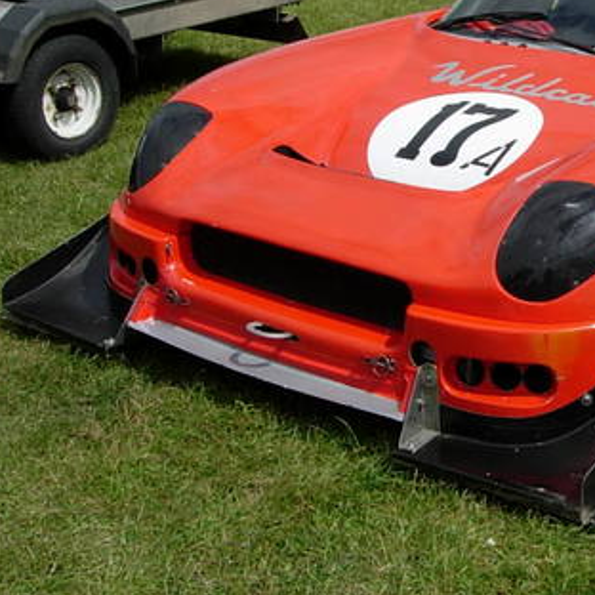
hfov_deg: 24.0
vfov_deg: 24.8
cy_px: 168
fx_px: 1342
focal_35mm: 69
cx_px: 589
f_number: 4.8
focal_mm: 7.8
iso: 64
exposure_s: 1/1054
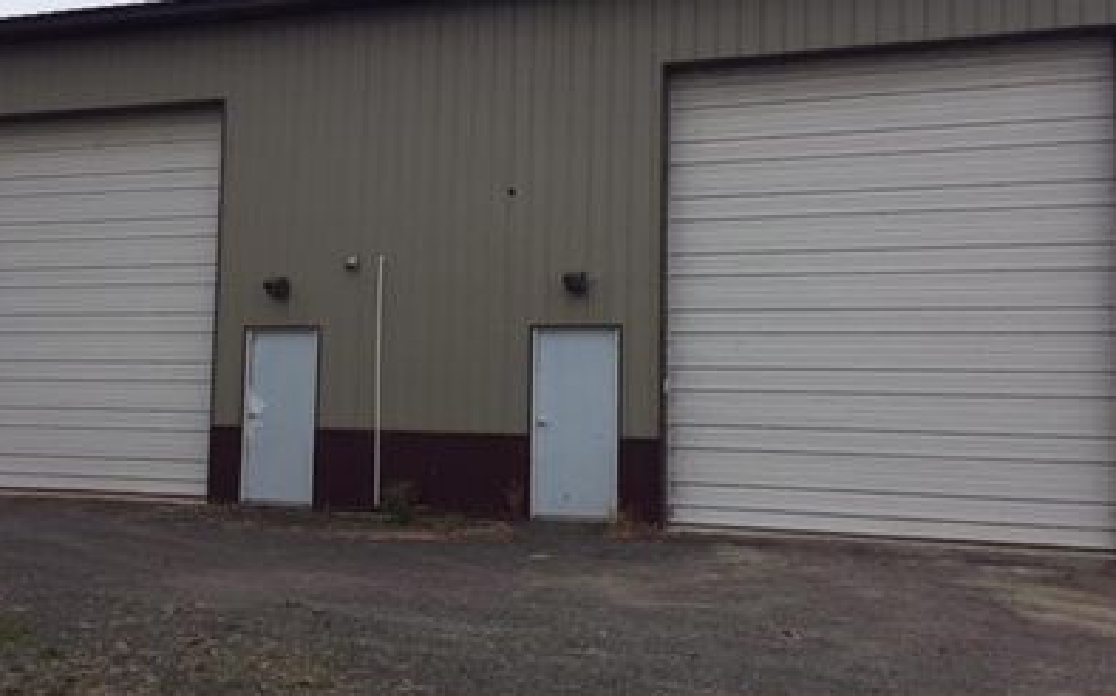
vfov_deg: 32.7
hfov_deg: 50.3
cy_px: 304
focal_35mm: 39
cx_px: 496
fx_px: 1186
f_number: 2.2
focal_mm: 4.15
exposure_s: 1/1319
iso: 32
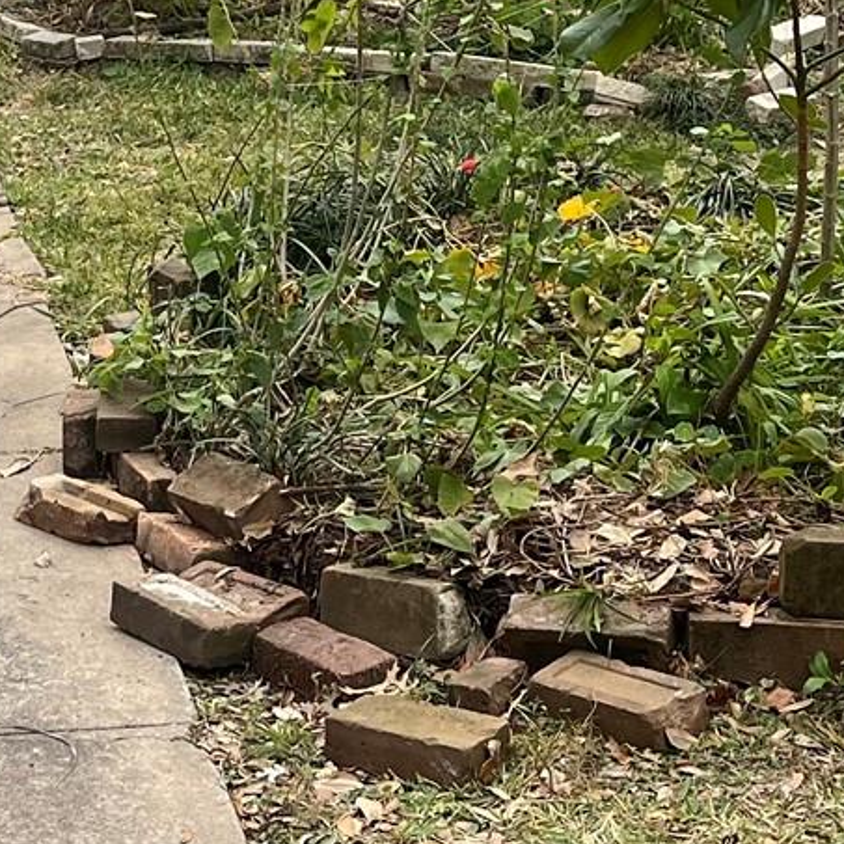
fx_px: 2869
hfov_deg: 16.6
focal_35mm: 104
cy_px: -224
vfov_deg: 16.0
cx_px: 183
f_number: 1.6
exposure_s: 1/793
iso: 50
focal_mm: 5.1
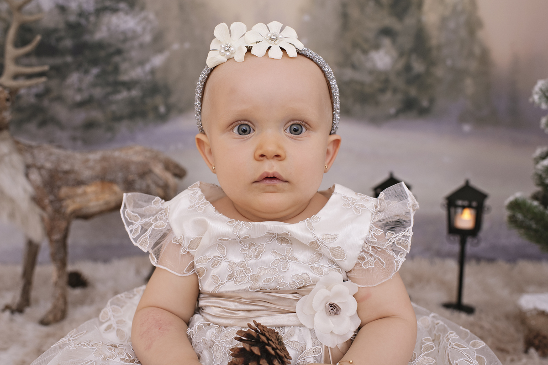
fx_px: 532
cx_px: 274
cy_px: 182
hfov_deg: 54.5
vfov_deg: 37.8
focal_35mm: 35
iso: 640
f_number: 4
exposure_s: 1/200
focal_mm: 35
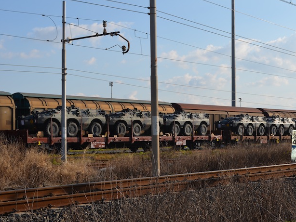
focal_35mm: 66
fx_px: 561
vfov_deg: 22.4
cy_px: 127
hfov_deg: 29.4
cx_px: 190
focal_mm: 35
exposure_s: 1/200
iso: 100
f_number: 9
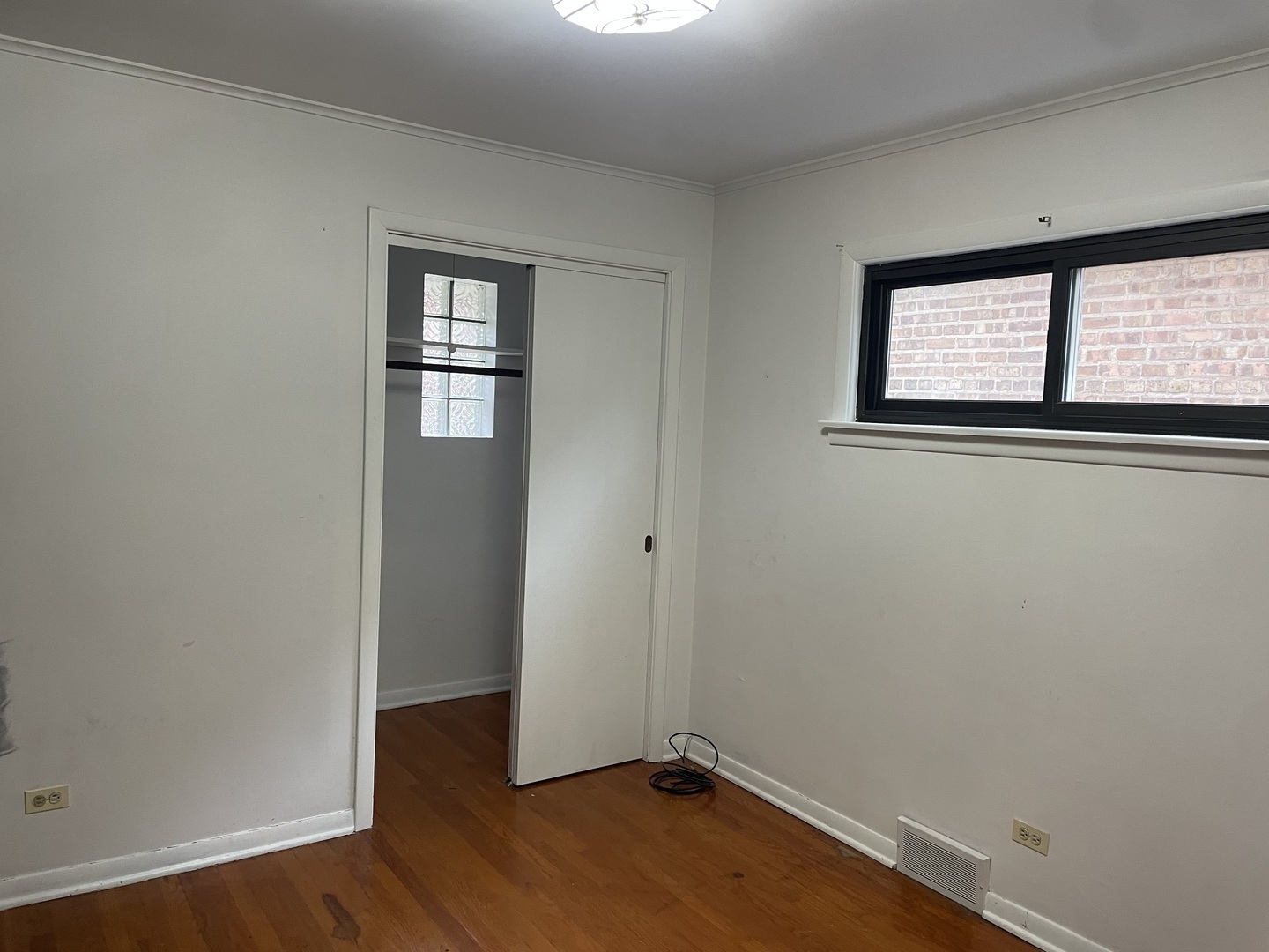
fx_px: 953
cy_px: 476
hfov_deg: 67.3
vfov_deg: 53.1
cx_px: 634
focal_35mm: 26
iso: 100
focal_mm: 4.2
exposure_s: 1/60
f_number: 1.6
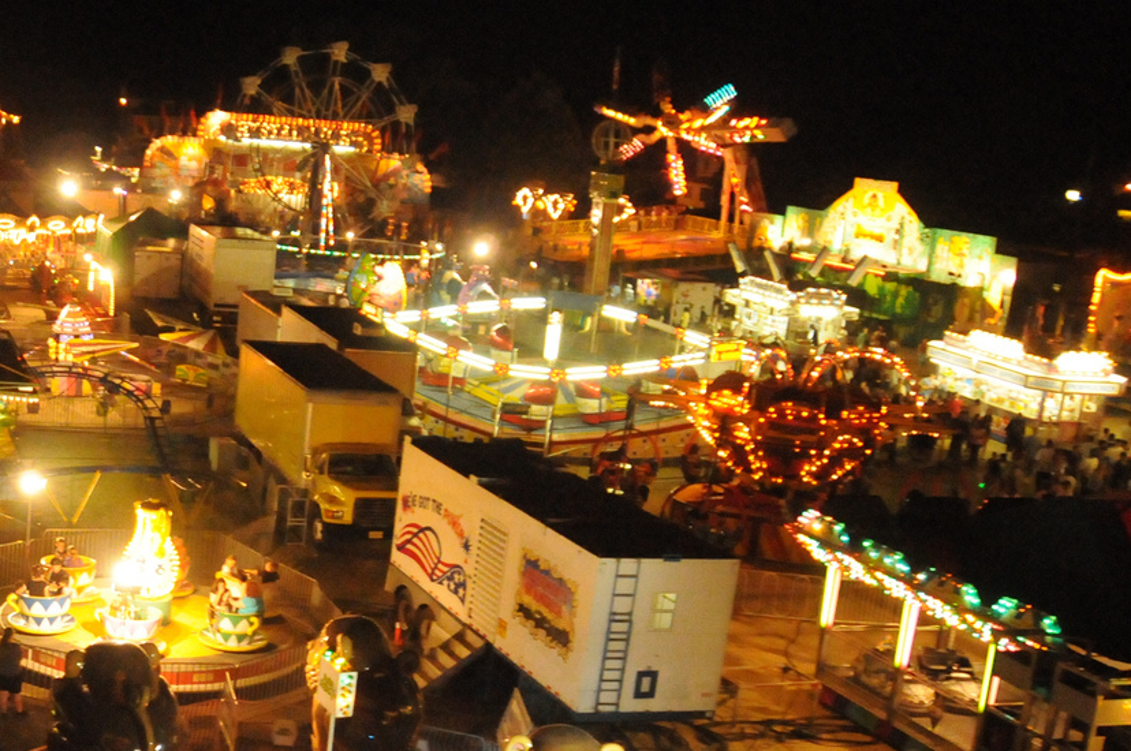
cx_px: 29
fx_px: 1663
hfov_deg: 34.5
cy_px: 507
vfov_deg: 25.3
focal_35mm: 53
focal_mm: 18
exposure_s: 1/100
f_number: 3.5
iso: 4000
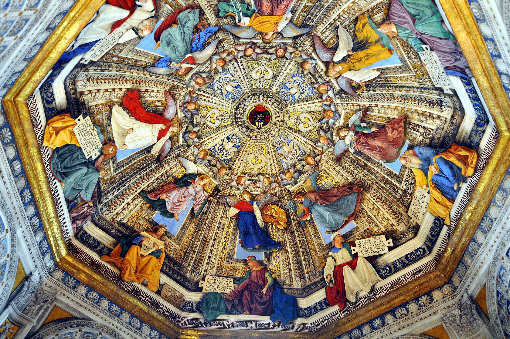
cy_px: 170
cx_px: 255
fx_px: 297
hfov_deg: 81.3
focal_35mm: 21
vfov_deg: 59.4
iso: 640
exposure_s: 1/30
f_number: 2.8
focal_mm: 14
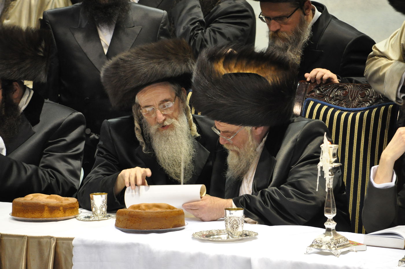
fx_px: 3117
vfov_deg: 4.9
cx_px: 202
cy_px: 134
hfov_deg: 7.4
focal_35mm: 278
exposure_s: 1/80
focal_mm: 185
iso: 1600
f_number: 6.3
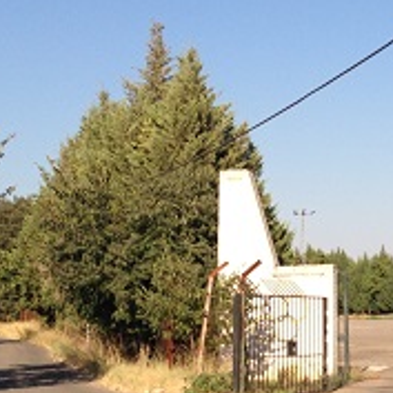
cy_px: 264
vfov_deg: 17.5
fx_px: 1272
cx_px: 371
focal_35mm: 99
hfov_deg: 17.3
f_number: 2.4
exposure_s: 1/1506
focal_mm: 4.13
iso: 50
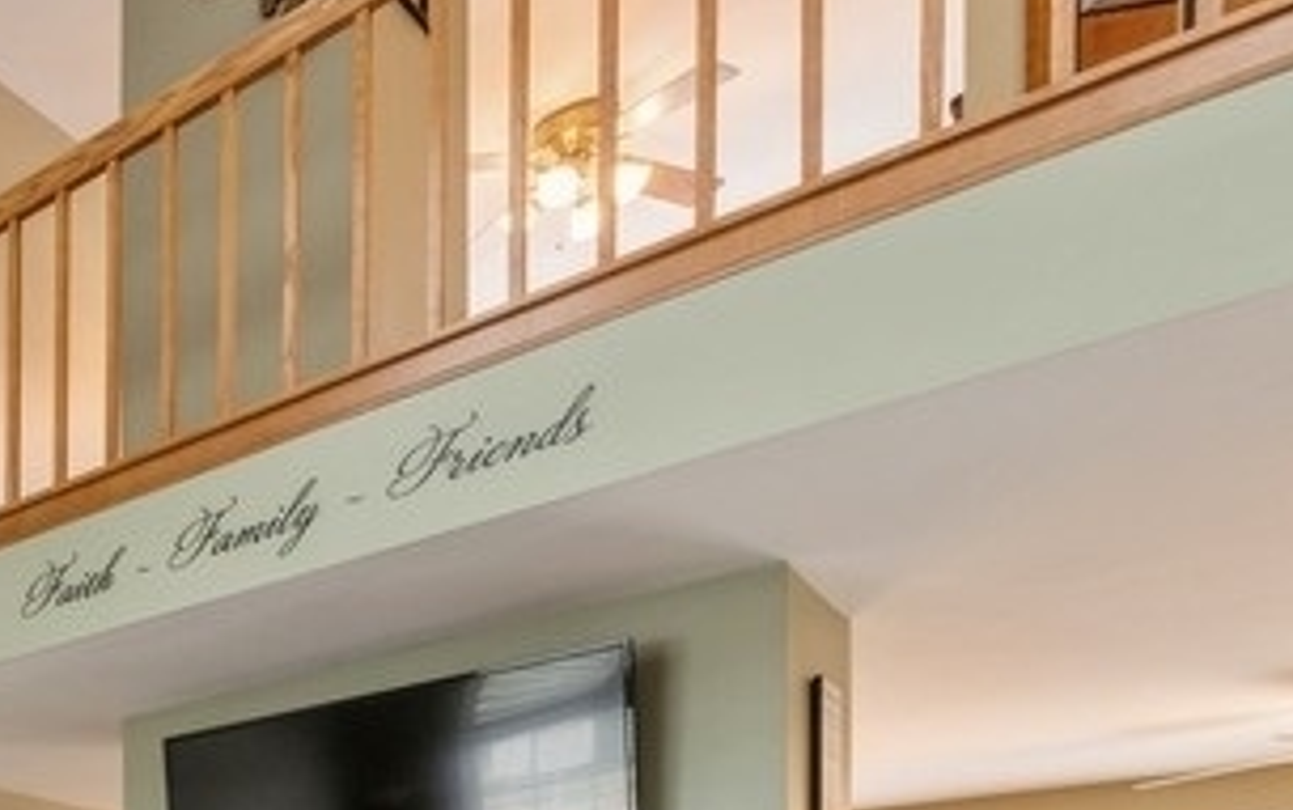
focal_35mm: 36
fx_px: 1269
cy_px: 1052
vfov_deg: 28.9
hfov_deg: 35.9
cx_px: -390
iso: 200
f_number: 9
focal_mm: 12
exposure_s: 1/1.67
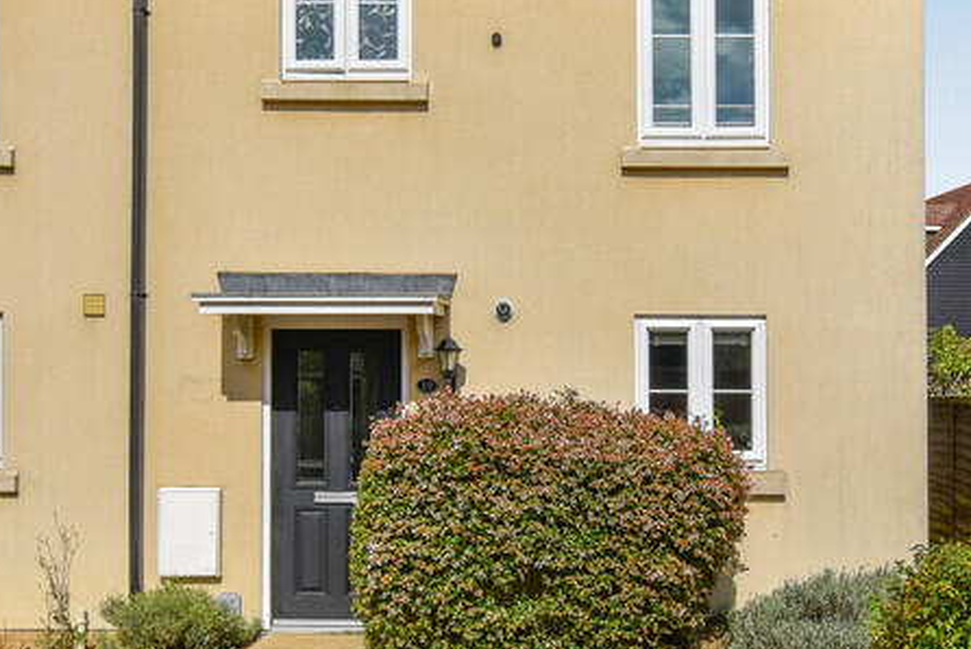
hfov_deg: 48.8
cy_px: 273
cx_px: 523
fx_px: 1068
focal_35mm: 40
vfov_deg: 33.7
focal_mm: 11.5
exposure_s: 1/400
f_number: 10
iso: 100
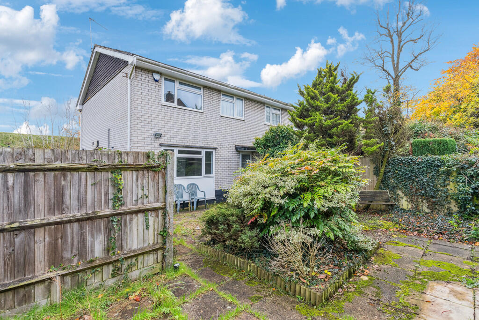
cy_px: 160
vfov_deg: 70.5
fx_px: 226
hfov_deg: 93.3
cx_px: 240
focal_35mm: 17
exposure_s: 1/200
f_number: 6.3
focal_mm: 17
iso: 800
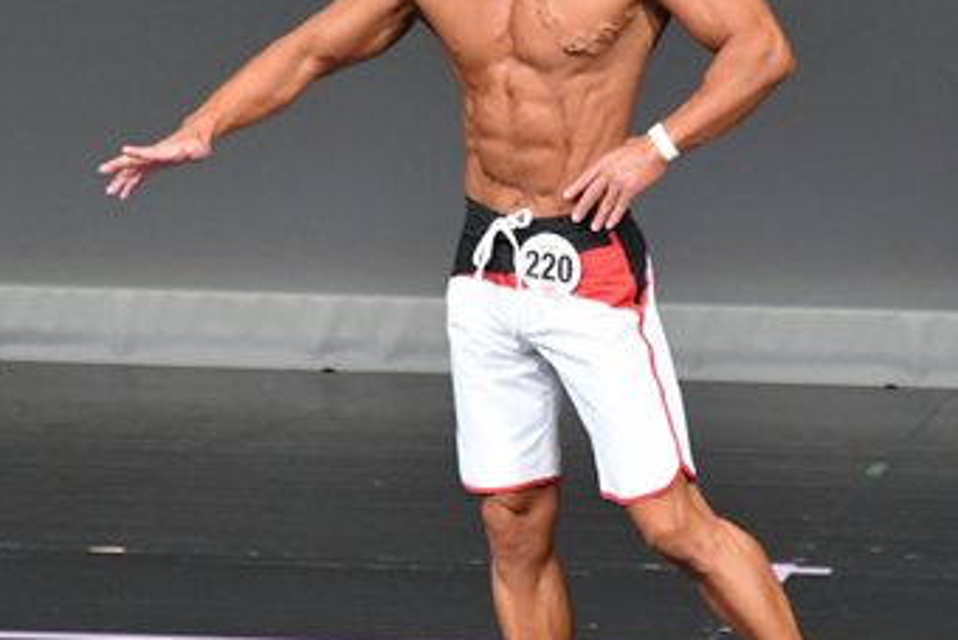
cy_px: 223
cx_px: 678
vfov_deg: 1.9
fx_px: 19087
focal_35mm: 717
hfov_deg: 2.9
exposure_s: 1/400
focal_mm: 210
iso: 5000
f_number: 5.6
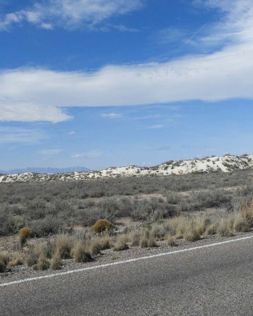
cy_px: 149
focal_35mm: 39
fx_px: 365
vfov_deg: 46.8
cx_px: 129
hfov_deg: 38.2
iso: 100
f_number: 4.2
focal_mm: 4.3
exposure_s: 1/1600
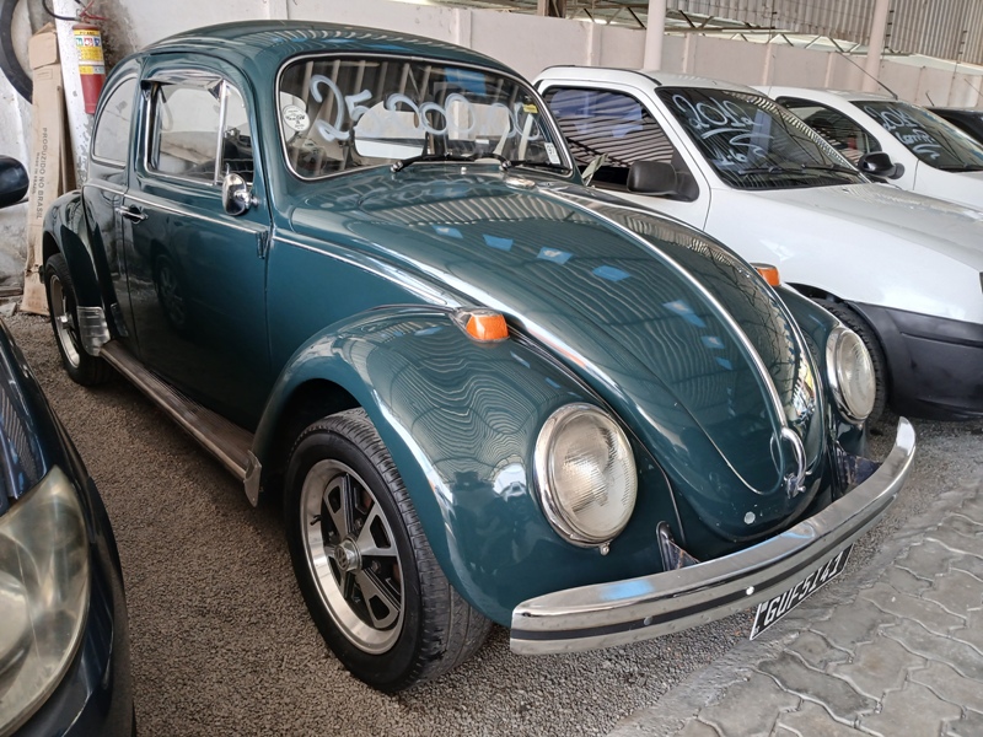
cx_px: 492
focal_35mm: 26
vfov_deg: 53.1
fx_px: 738
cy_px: 368
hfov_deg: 67.3
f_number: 1.8
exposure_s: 1/60
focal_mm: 3.98
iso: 80
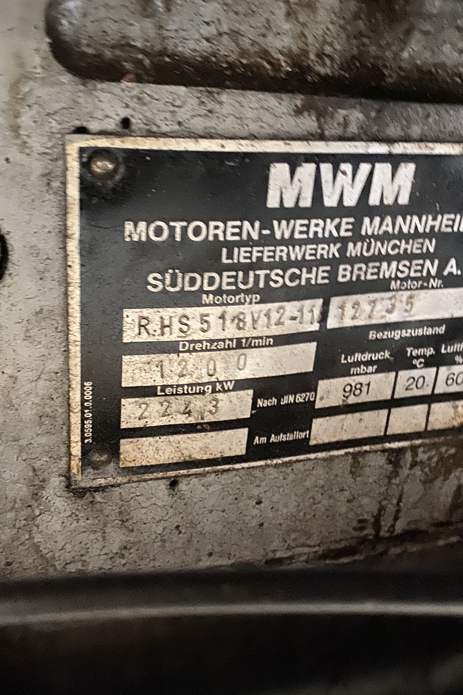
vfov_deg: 51.9
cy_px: 347
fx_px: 714
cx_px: 248
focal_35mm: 37
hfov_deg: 35.9
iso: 500
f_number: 1.8
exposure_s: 1/11
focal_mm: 4.25
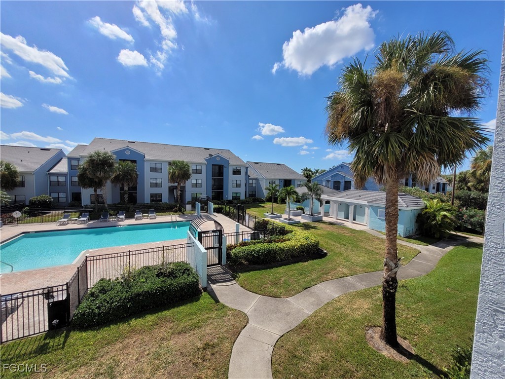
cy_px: 190
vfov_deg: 89.9
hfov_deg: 106.2
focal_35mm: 13
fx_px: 190
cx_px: 252
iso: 40
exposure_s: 1/2186
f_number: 2.2
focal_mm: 1.74
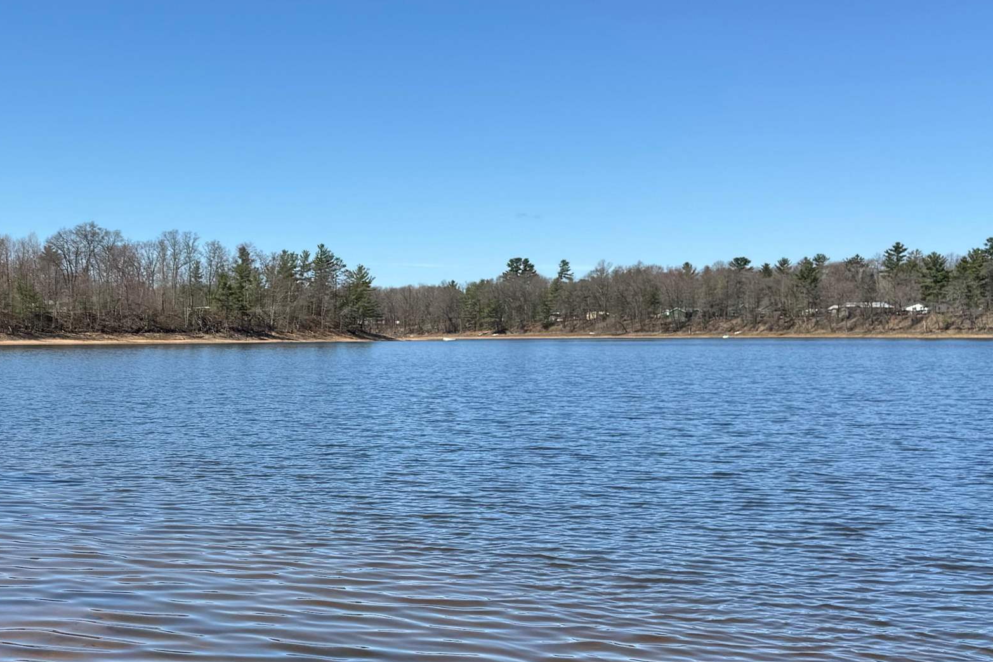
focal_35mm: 49
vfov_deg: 27.4
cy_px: 431
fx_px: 1351
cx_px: 205
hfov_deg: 38.9
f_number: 1.78
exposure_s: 1/1869
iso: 80
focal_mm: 6.76
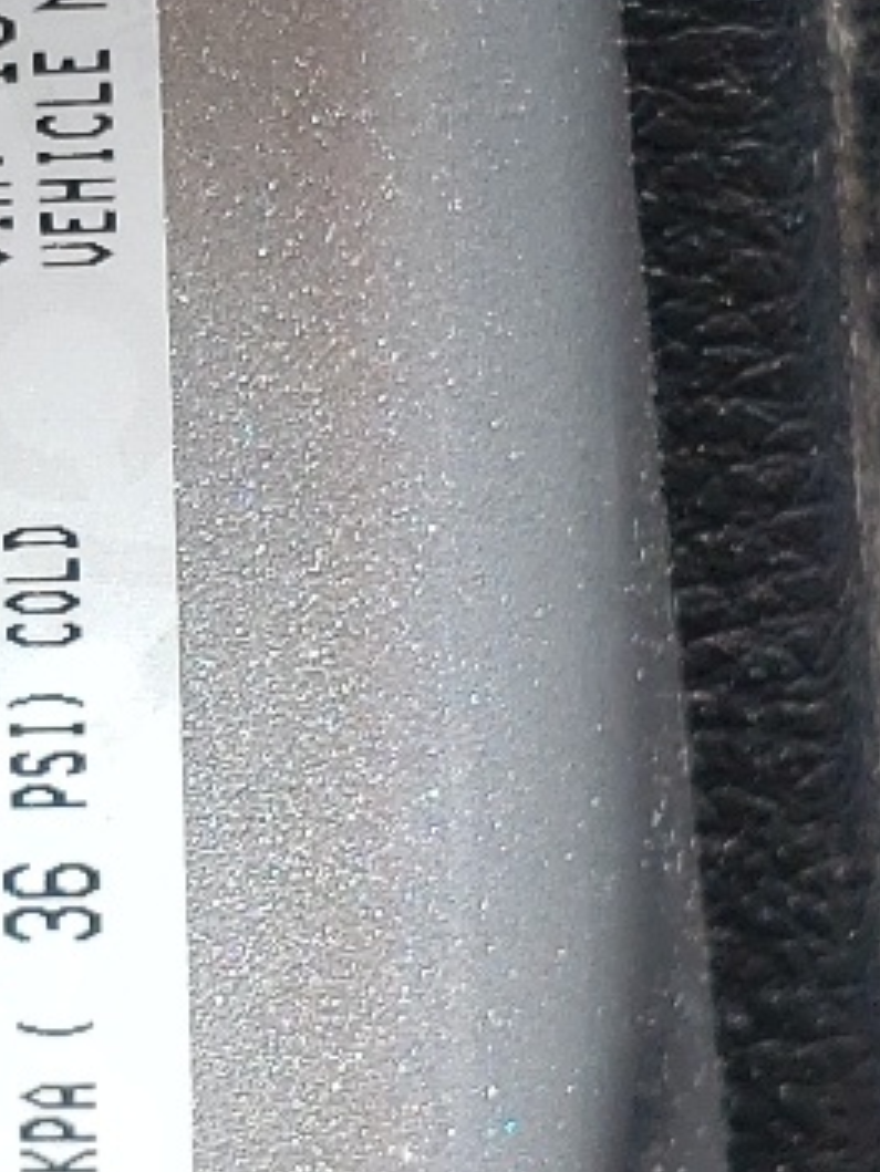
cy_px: 410
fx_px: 5318
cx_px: -196
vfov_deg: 12.6
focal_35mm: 157
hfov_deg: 9.3
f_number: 1.5
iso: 50
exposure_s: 1/1667
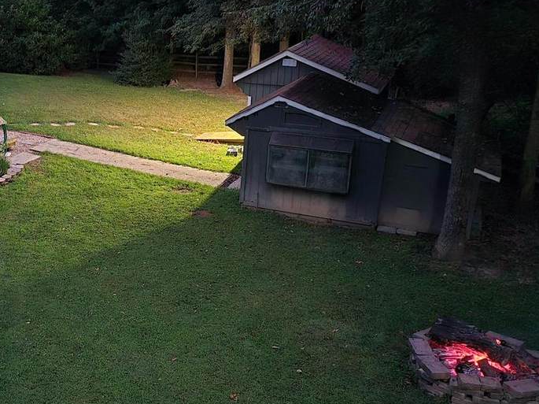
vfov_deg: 33.6
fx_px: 669
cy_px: 207
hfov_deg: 42.1
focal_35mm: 43
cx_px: 113
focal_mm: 6.3
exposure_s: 1/10.9
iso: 3200
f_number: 1.7
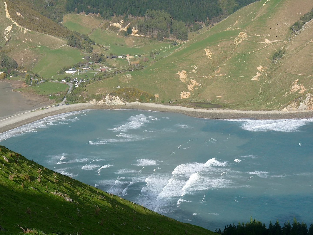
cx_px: 156
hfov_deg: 20.9
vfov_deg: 15.7
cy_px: 118
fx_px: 850
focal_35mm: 94
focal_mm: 16.7
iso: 100
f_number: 5.6
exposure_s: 1/400
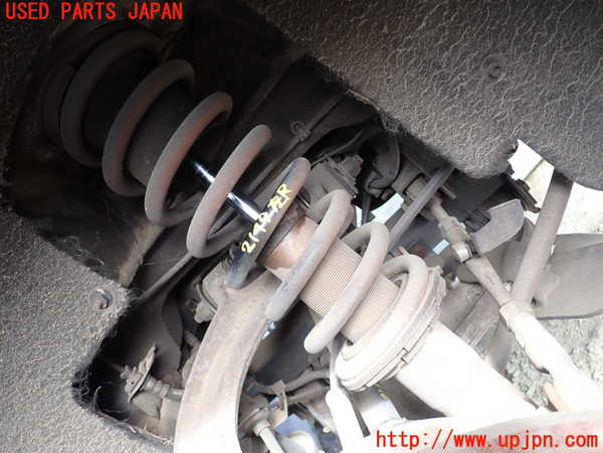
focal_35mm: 30
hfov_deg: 60.0
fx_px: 523
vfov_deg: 46.8
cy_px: 226
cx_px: 302
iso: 125
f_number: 2.3
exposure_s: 1/60
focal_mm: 5.4
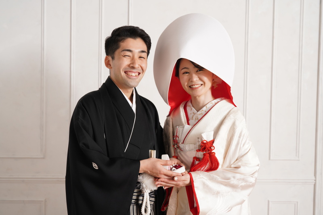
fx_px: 448
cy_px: 108
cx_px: 162
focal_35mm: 50
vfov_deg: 27.0
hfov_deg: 39.6
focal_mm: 50
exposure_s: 1/160
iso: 400
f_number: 4
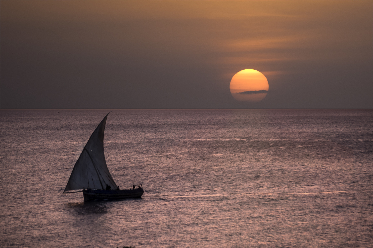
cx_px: 186
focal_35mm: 150
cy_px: 124
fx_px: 1552
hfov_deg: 13.7
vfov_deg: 9.1
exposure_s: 1/125
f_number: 4.5
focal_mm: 100
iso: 160
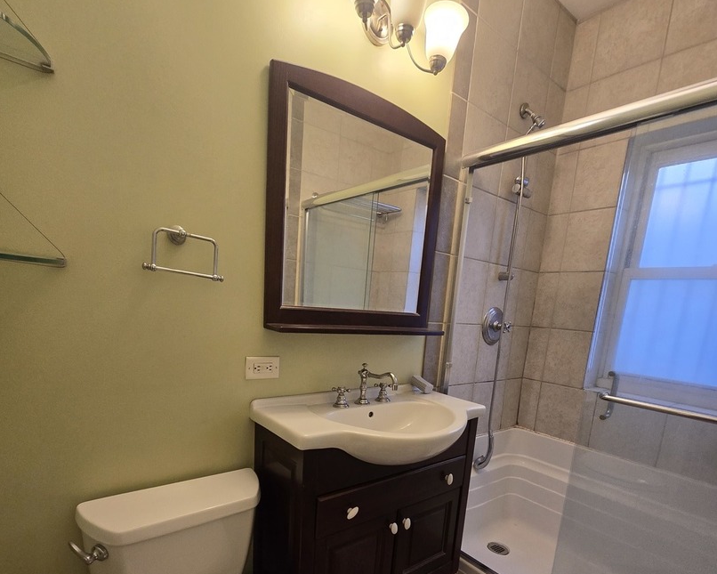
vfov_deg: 74.5
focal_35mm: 17
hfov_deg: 89.6
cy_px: 384
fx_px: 361
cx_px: 359
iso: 250
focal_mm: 2.2
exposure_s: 1/60
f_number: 2.2
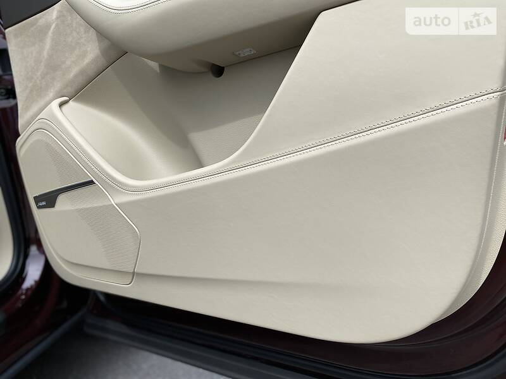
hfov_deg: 67.3
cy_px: 190
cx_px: 253
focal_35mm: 26
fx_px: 380
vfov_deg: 53.1
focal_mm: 4.2
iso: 32
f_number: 1.8
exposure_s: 1/965
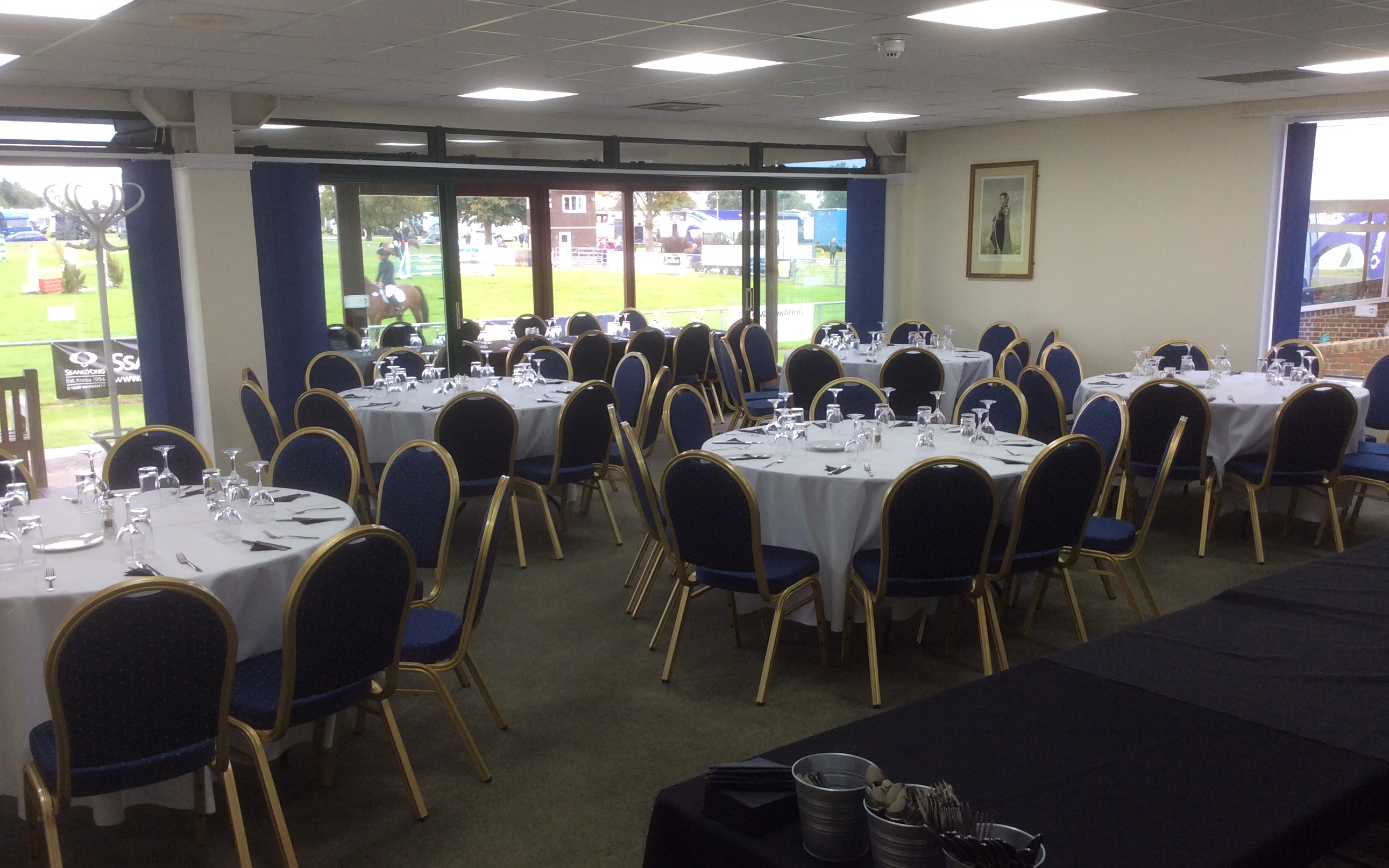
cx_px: 696
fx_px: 1287
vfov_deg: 37.2
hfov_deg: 56.7
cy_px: 474
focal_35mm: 34
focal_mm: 3.3
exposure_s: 1/25
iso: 32
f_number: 2.4
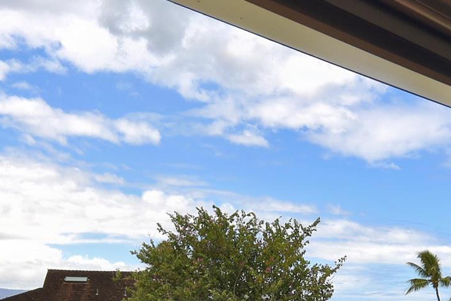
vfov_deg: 19.0
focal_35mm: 69
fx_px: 865
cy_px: 326
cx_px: 297
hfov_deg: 29.1
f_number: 11
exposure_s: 1/60
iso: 50
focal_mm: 16
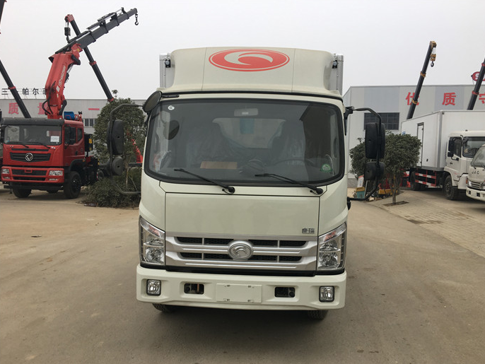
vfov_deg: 46.8
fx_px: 420
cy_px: 186
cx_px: 247
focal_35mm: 30
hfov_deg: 59.9
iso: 25
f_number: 2.2
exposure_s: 1/100
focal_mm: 4.15
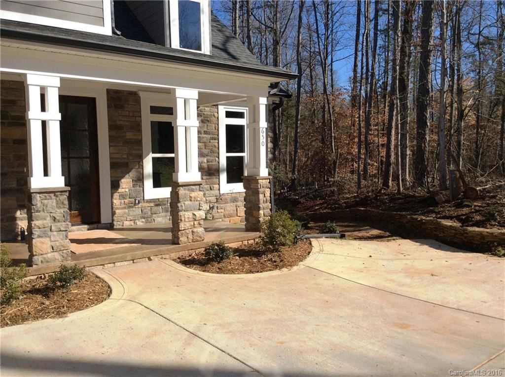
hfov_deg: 56.9
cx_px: 252
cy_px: 188
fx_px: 466
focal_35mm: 32
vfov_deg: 44.0
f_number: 2.4
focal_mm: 3.3
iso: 32
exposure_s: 1/1431
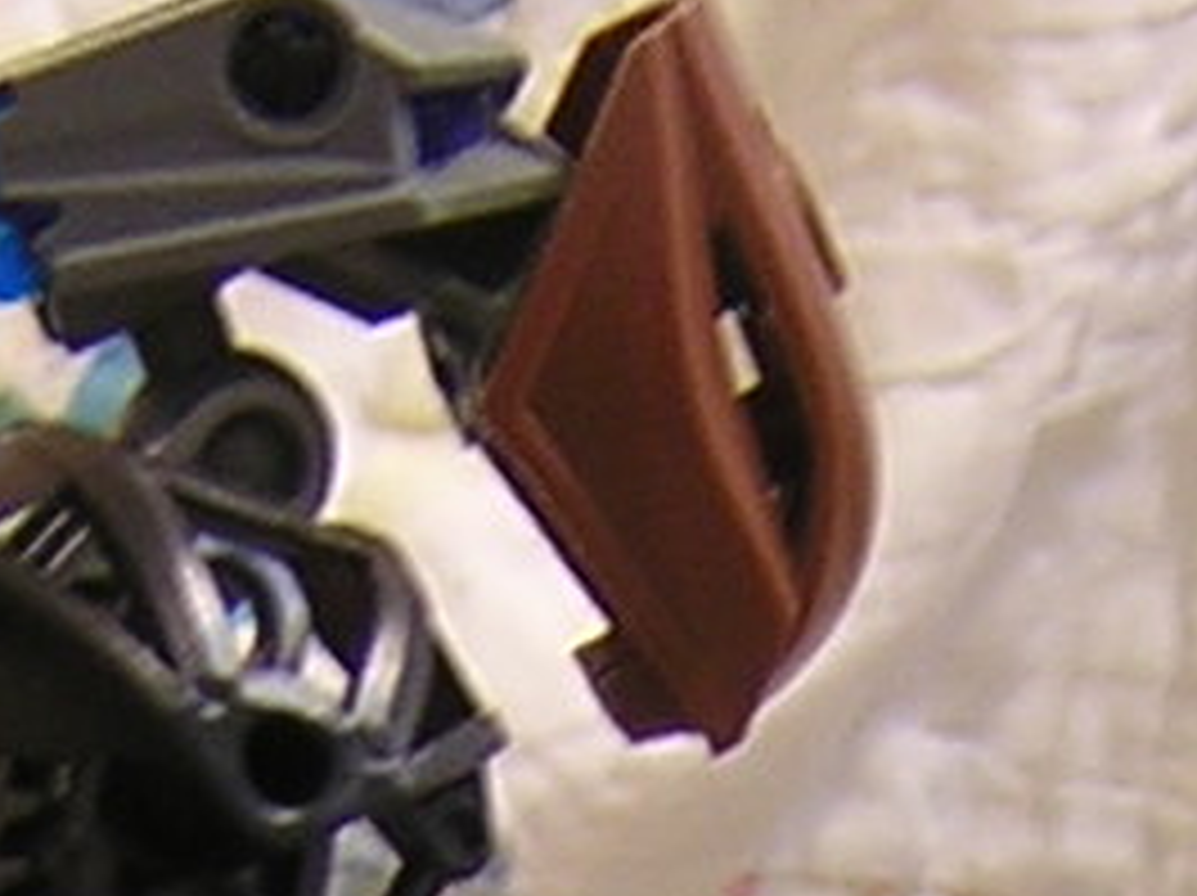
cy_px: 2148
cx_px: 702
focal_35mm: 241
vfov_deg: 5.9
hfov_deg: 8.2
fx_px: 8326
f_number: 2.7
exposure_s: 1/5
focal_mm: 5.2
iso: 100
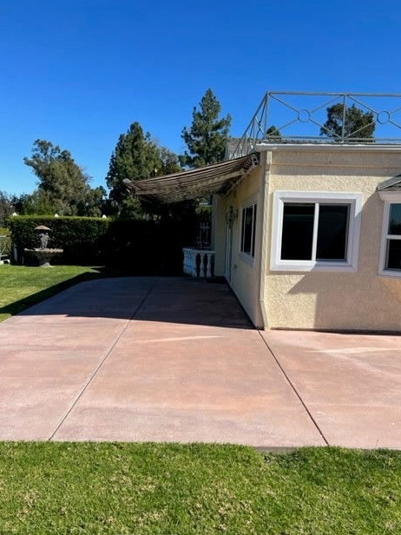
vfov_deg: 65.3
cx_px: 202
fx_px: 417
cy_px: 277
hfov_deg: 51.4
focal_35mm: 27
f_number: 1.5
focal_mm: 5.7
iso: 50
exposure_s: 1/4444
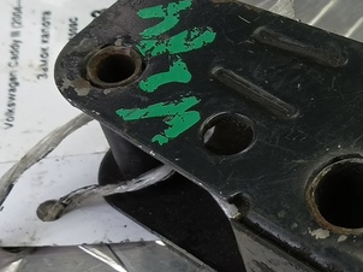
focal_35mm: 78
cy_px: 227
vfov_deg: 18.6
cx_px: 415
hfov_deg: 23.3
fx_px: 817
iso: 113
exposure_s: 1/50
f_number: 1.6
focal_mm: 4.11
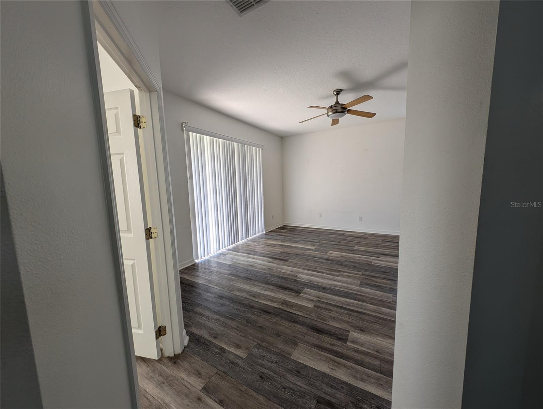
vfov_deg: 94.6
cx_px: 272
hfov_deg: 110.5
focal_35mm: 12
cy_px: 204
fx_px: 188
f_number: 1.95
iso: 59
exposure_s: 1/108
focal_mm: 2.23
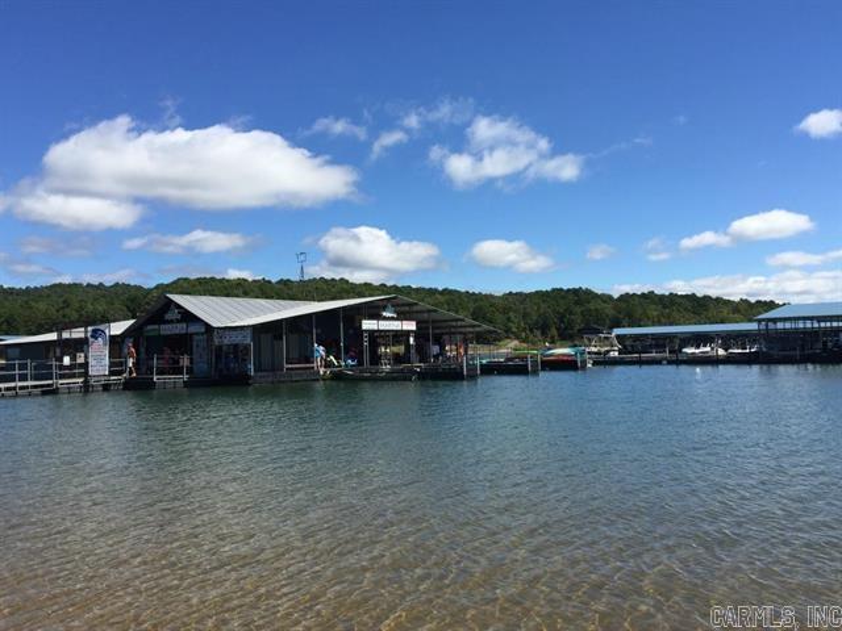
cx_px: 421
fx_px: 705
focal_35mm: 29
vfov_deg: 48.2
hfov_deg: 61.7
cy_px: 316
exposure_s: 1/2475
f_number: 2.2
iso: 32
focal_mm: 4.15
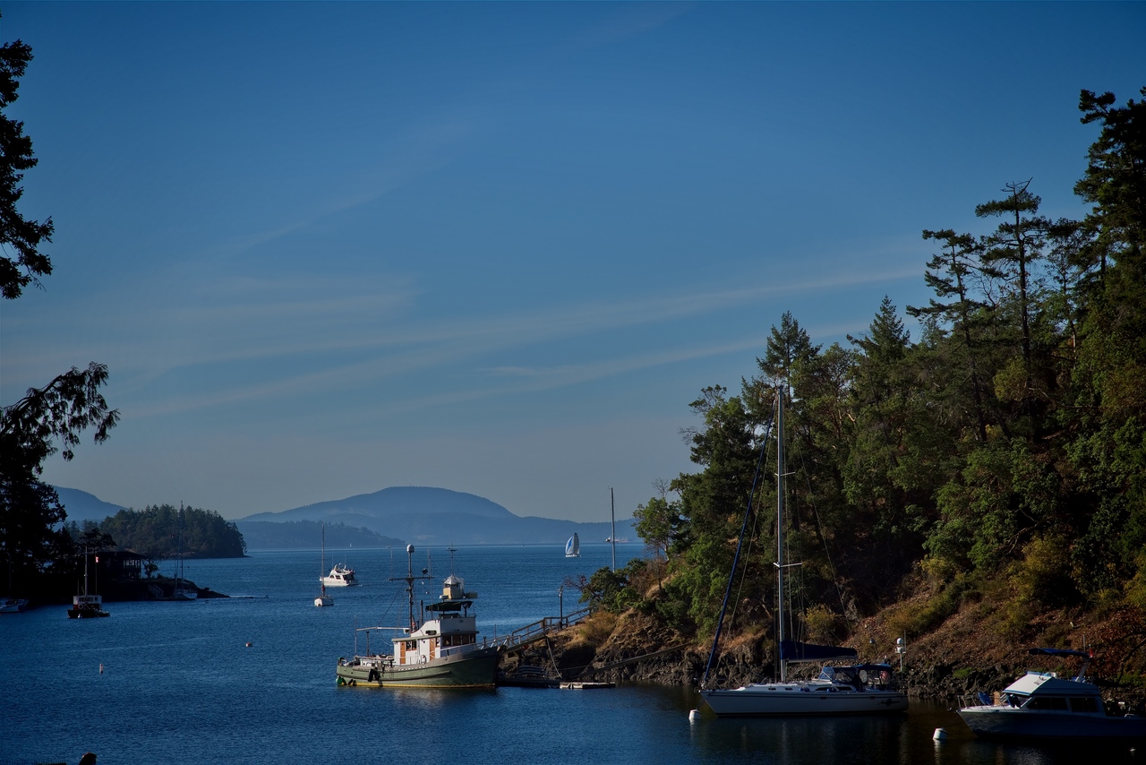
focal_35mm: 120
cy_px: 382
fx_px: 3821
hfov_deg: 17.1
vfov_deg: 11.4
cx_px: 573
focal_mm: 120
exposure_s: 1/400
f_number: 10
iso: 100
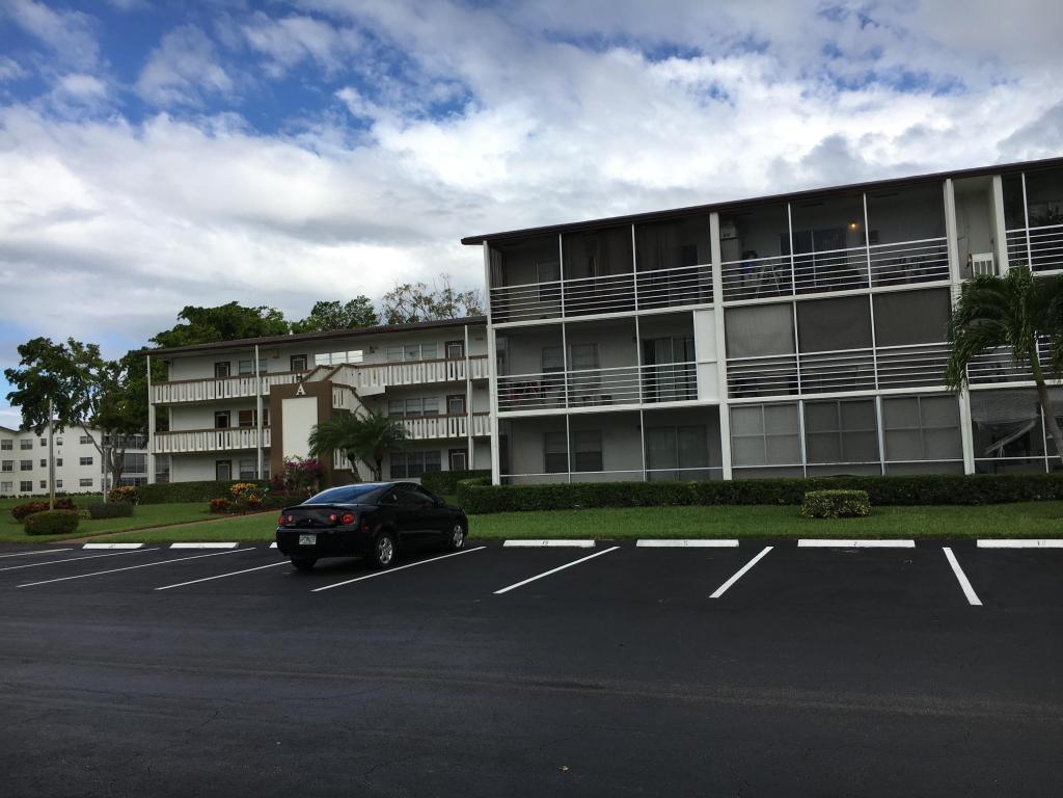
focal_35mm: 29
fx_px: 891
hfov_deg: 61.7
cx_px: 532
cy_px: 399
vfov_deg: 48.2
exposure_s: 1/1972
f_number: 2.2
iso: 25
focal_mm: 4.15
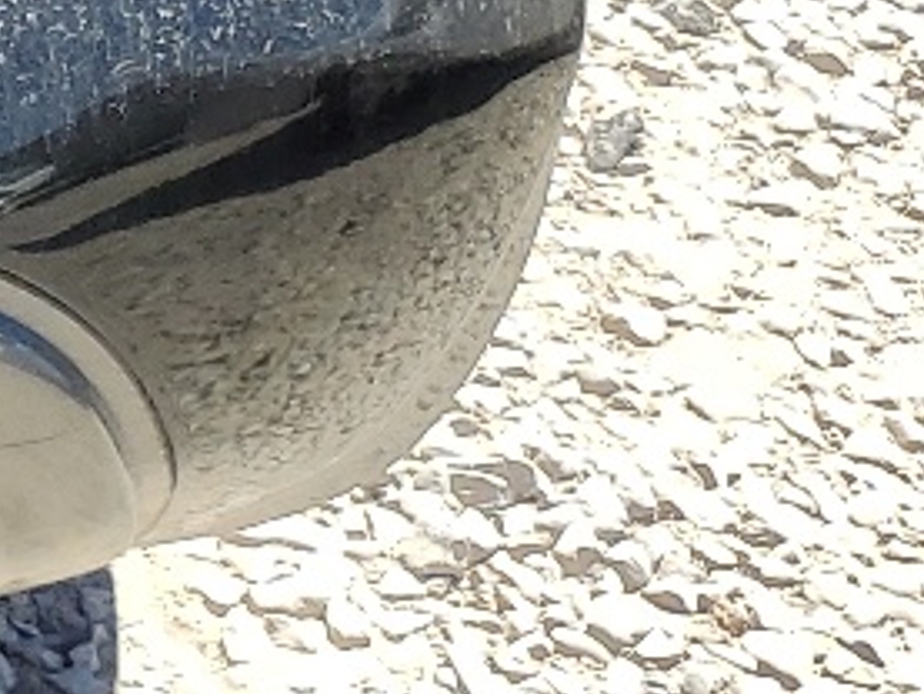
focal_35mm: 150
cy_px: -918
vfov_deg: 9.0
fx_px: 4006
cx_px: -1284
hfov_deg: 11.1
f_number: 1.5
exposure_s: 1/1250
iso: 50
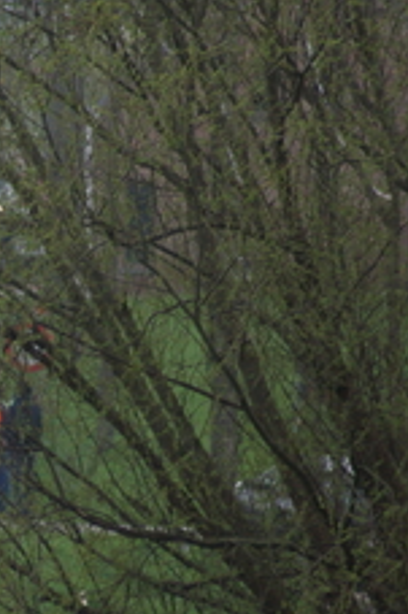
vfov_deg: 1.7
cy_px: 384
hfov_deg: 1.2
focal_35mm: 1190
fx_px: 20259
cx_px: -362
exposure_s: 1/400
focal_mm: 300
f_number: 5.6
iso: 250
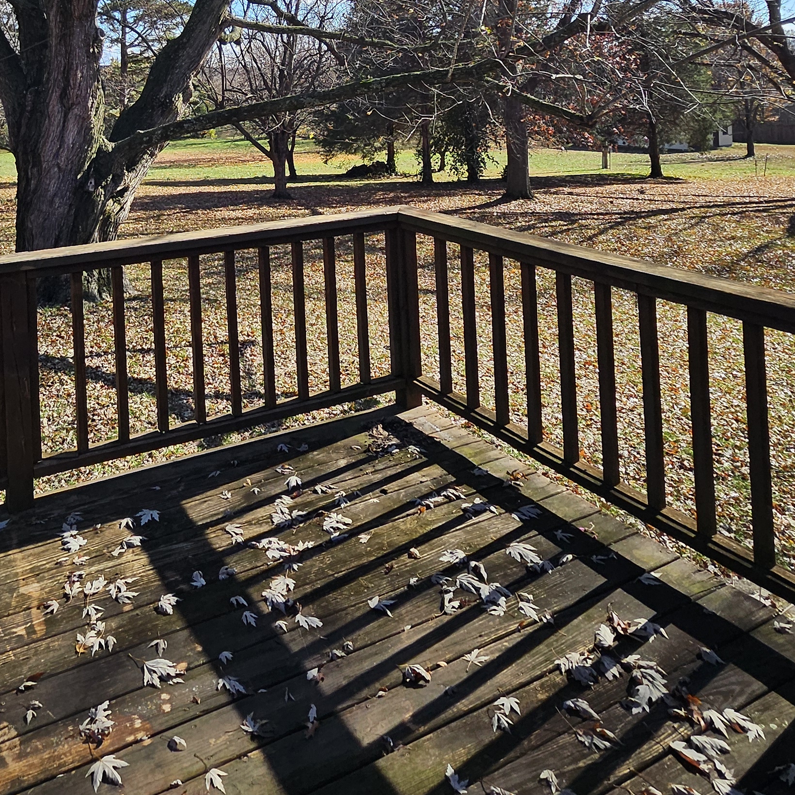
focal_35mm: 28
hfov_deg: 55.4
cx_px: 233
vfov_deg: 50.6
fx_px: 728
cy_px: 75
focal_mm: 1.74
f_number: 2.2
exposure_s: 1/765
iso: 32
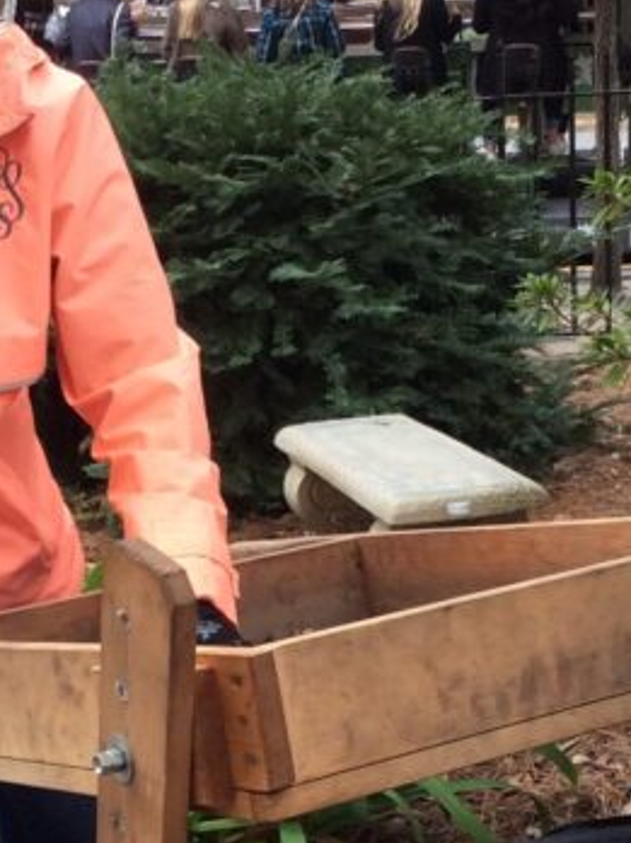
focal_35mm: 92
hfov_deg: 16.0
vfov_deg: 21.2
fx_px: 2240
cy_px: 633
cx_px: 242
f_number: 2.4
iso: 40
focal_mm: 3.3
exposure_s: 1/120
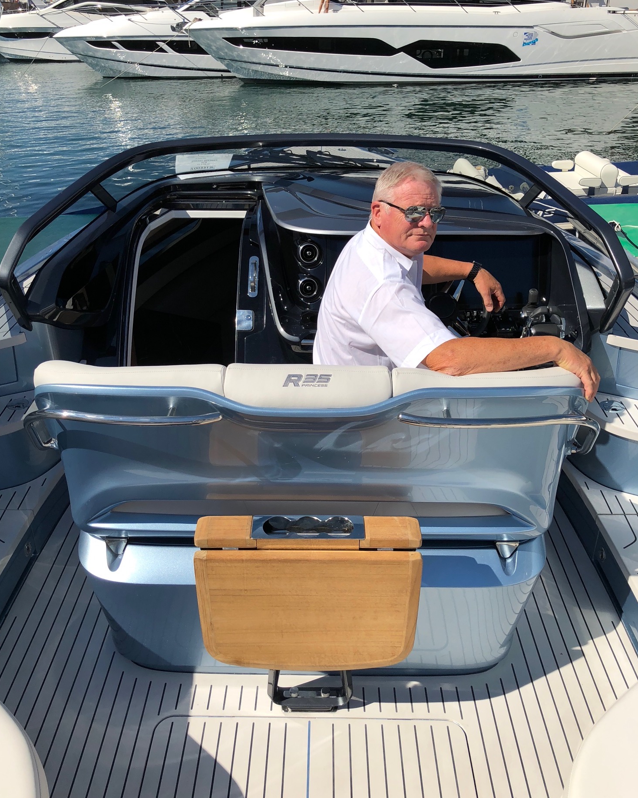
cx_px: 315
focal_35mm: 30
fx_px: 708
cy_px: 379
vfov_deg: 58.7
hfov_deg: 48.5
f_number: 1.8
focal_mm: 4
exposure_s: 1/2825
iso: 20
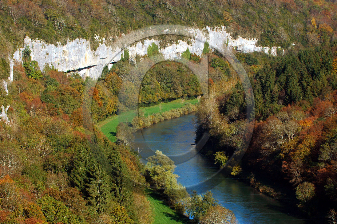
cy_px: 112
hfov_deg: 15.9
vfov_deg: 10.6
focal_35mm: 129
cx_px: 168
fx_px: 1206
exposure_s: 1/160
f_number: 6.3
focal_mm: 86
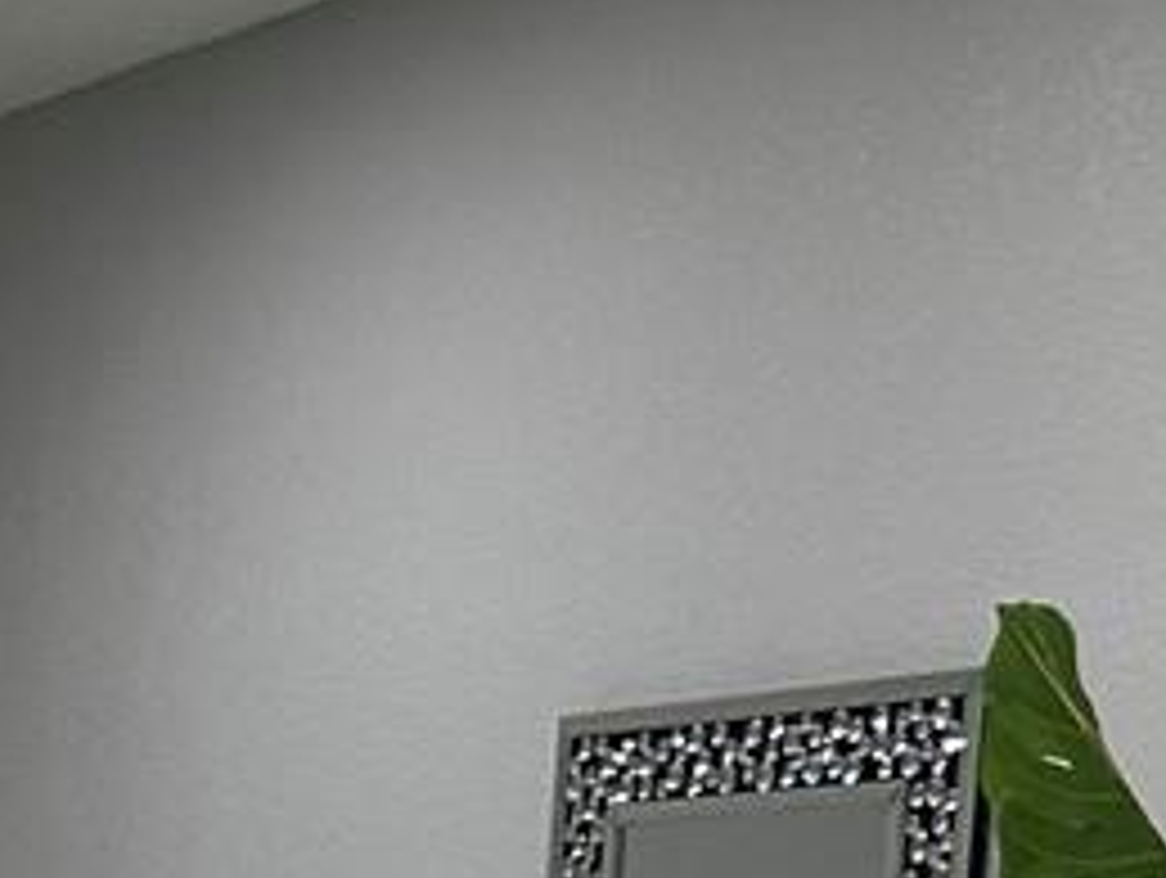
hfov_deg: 11.2
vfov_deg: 9.2
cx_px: -1589
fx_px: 4992
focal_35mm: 148
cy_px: 2004
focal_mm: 6.86
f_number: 1.78
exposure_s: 1/120
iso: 160
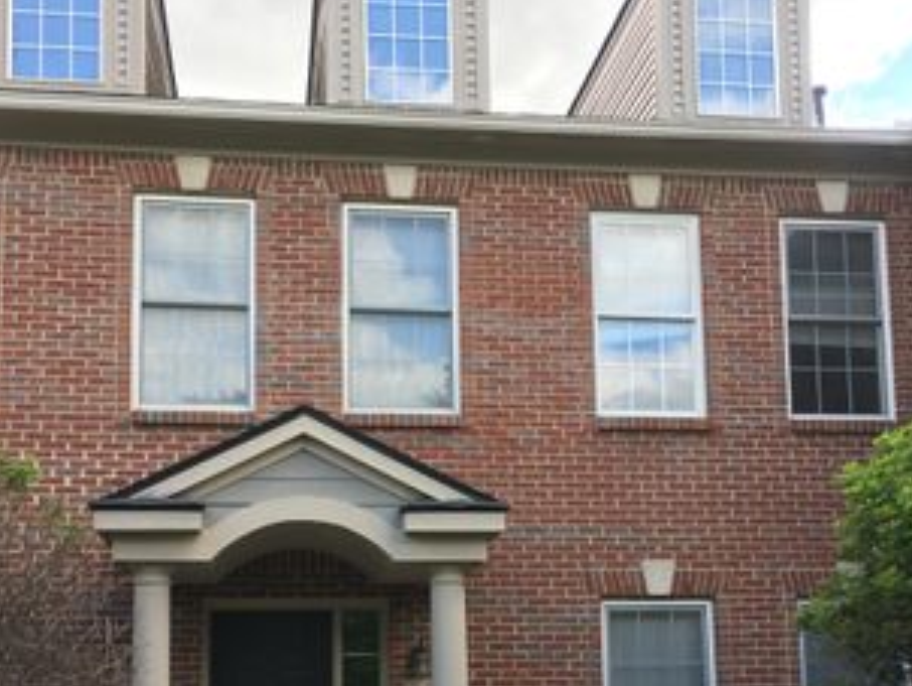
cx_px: 441
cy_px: 561
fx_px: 1266
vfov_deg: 29.5
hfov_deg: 39.6
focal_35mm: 48
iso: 25
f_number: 2.2
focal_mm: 4.15
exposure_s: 1/155
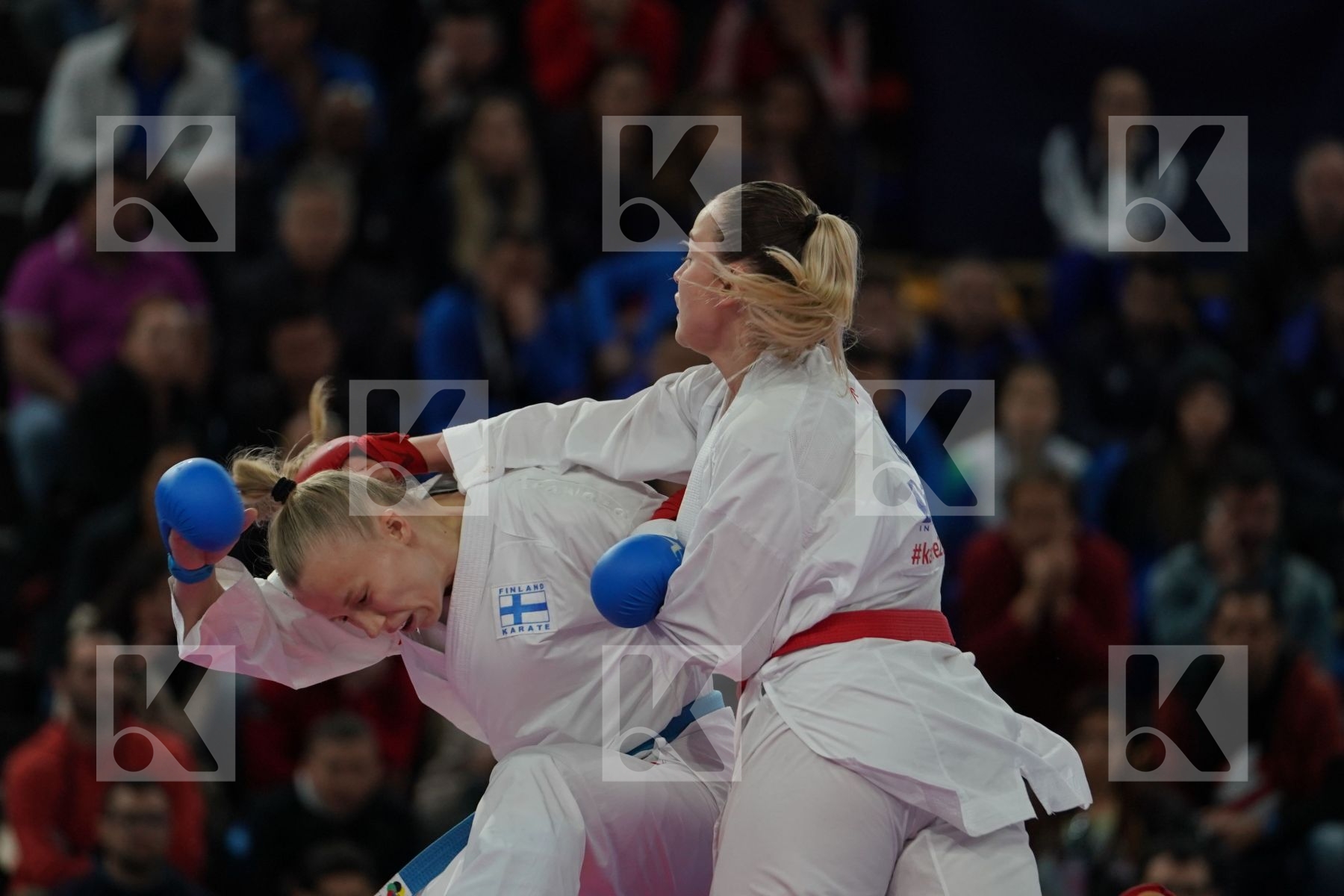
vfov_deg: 4.6
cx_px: 672
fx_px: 11199
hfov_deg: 6.9
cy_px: 448
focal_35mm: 300
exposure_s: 1/1000
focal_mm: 200
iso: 1000
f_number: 2.8
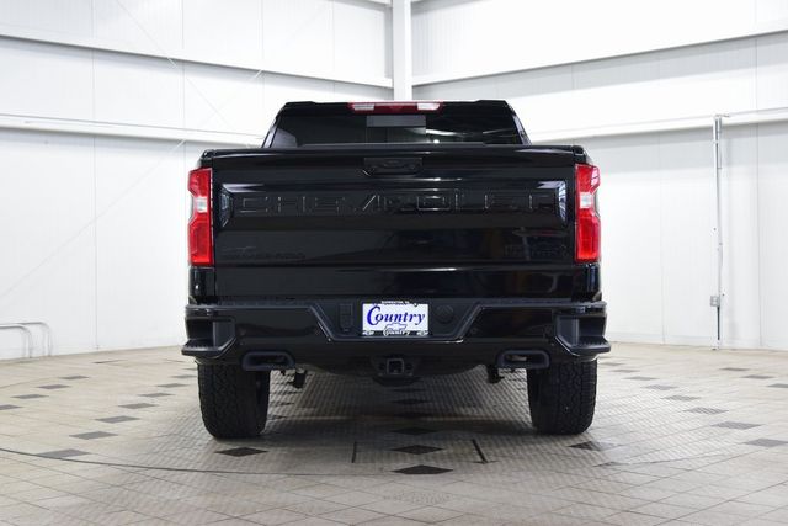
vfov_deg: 25.8
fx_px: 1149
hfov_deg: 37.8
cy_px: 263
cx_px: 394
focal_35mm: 52
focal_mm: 35
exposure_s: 1/15
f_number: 6.3
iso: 800
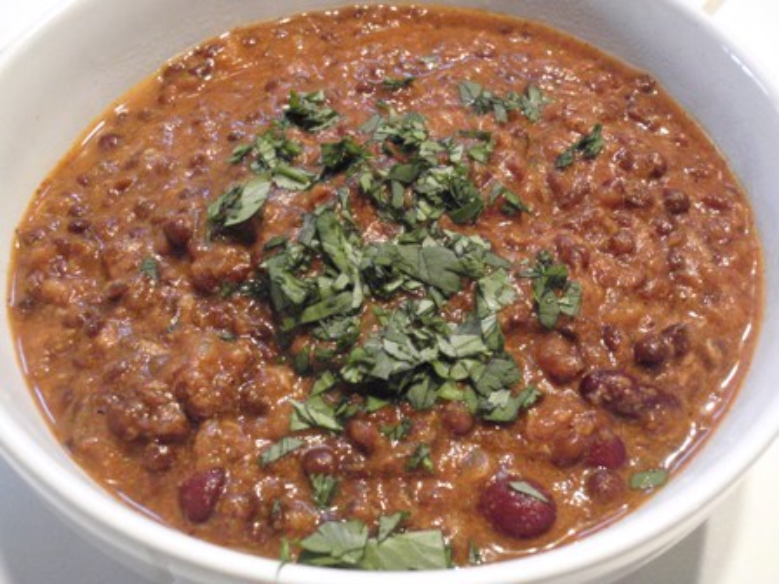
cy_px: 292
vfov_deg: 36.0
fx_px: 900
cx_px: 390
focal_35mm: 40
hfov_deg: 46.8
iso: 800
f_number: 3.9
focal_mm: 7.25
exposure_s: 1/25
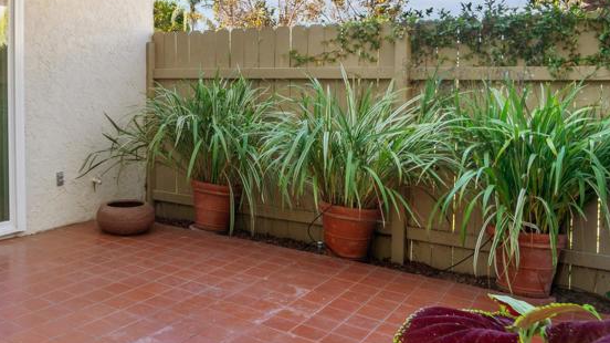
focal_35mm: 35
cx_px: 155
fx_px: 566
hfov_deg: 54.1
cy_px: 59
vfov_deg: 32.6
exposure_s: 1/15
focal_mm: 18
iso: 320
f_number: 9.5
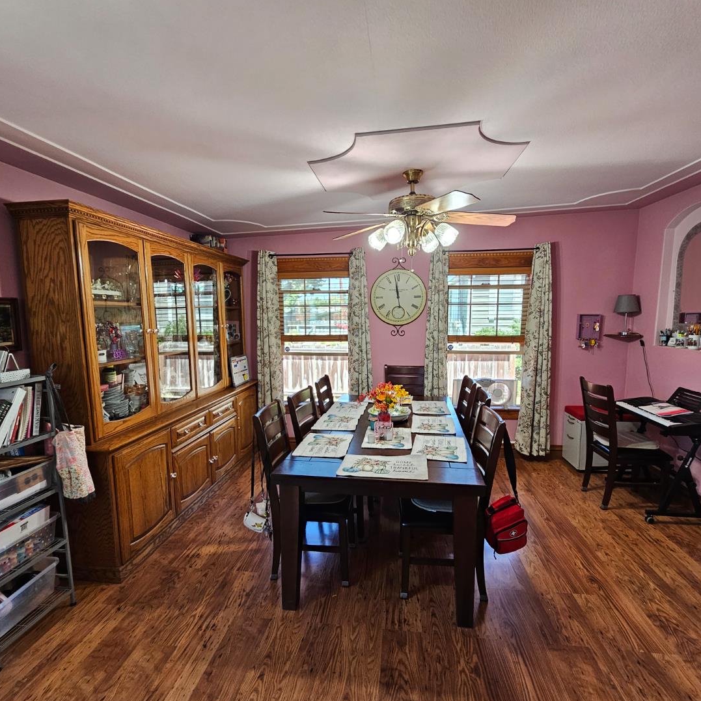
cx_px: 357
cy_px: 362
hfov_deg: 87.4
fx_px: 367
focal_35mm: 16
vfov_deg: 87.4
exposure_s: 1/60
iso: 160
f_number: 2.2
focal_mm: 2.2
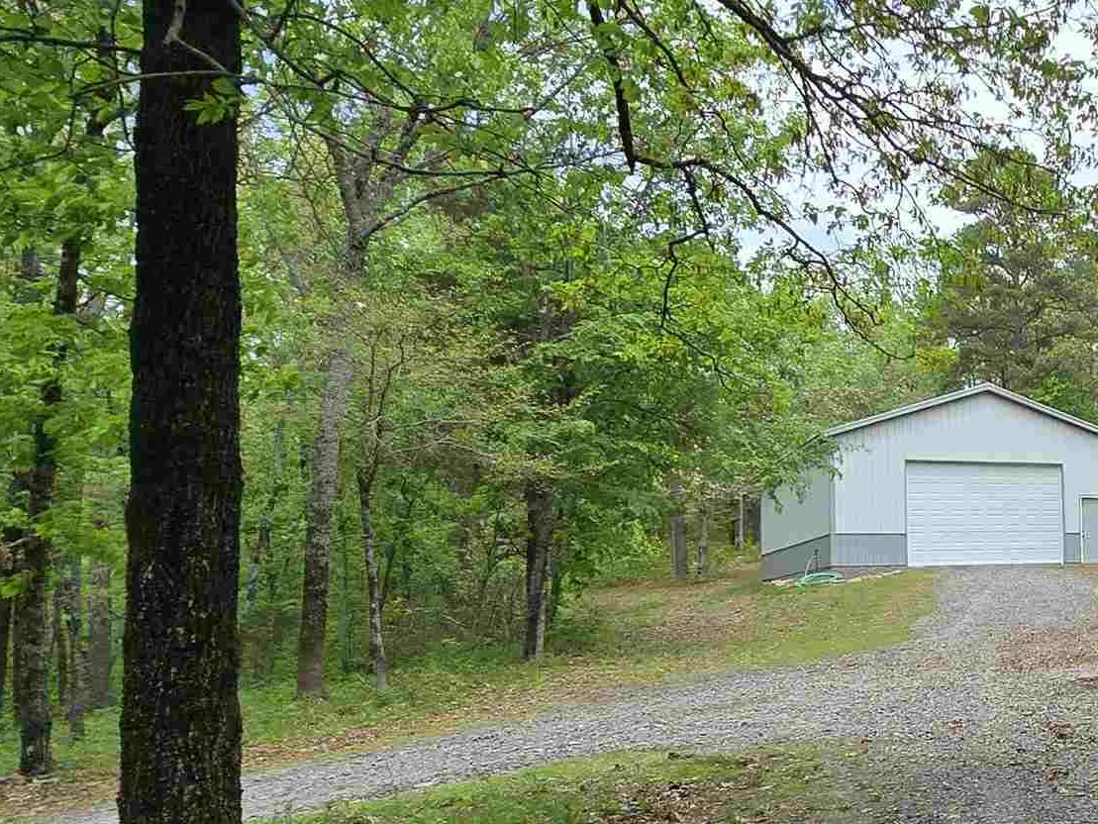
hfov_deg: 40.5
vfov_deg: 39.3
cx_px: 1233
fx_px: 1142
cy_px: 531
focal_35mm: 36
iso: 50
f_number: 2.2
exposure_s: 1/1347
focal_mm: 2.2
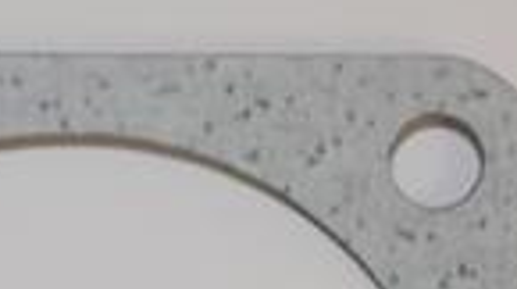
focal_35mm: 217
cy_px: 530
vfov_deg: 5.5
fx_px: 2970
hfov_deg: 9.9
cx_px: 50
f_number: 4.2
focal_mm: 12.5
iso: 200
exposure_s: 1/30
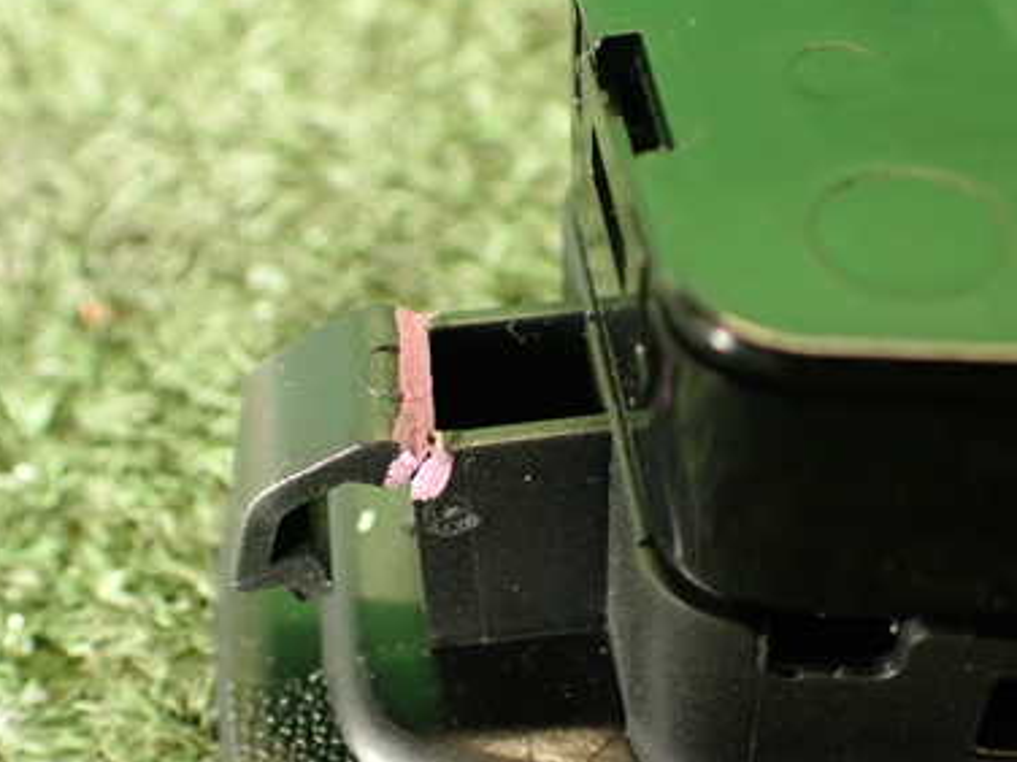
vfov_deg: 28.4
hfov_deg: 37.4
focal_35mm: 51
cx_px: 446
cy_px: 486
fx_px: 1498
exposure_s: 1/30
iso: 250
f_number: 2.4
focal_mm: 5.79
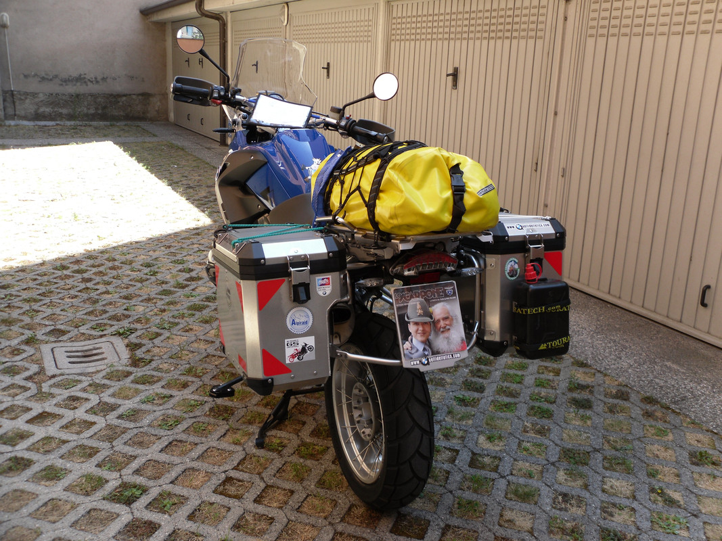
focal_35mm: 45
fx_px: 938
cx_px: 361
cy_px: 270
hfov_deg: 42.1
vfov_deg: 32.2
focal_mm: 6.3
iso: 80
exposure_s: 1/103
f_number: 3.5
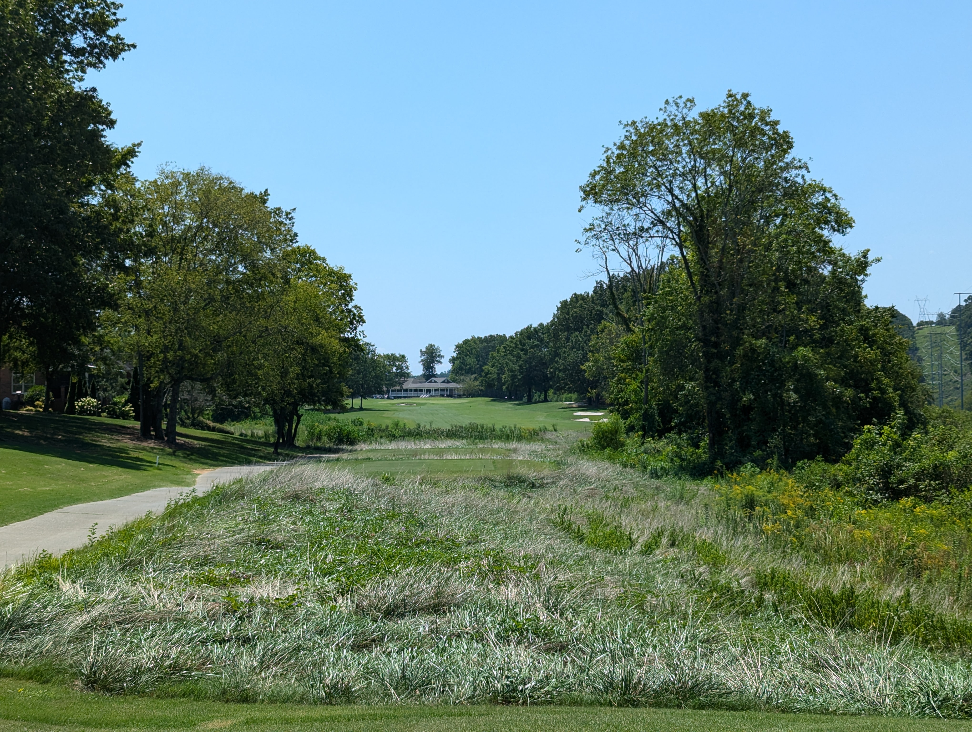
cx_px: 486
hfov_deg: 39.6
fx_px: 1350
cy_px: 366
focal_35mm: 48
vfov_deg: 30.3
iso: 47
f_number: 1.85
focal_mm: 6.81
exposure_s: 1/2232
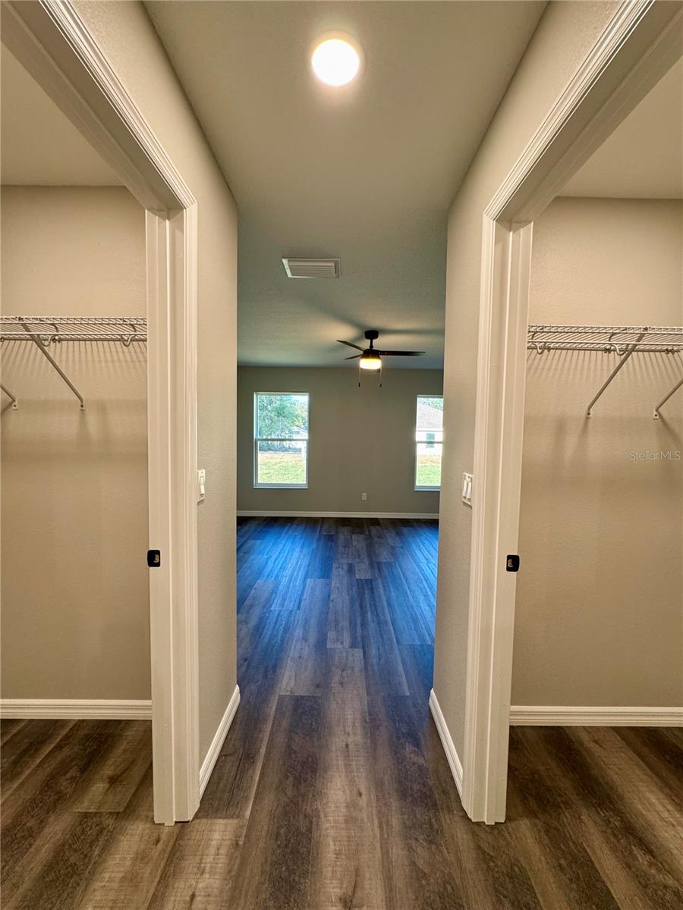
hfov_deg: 85.7
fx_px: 368
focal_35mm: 14
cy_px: 455
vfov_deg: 102.1
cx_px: 342
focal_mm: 2.22
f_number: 2.2
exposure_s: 1/120
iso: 200
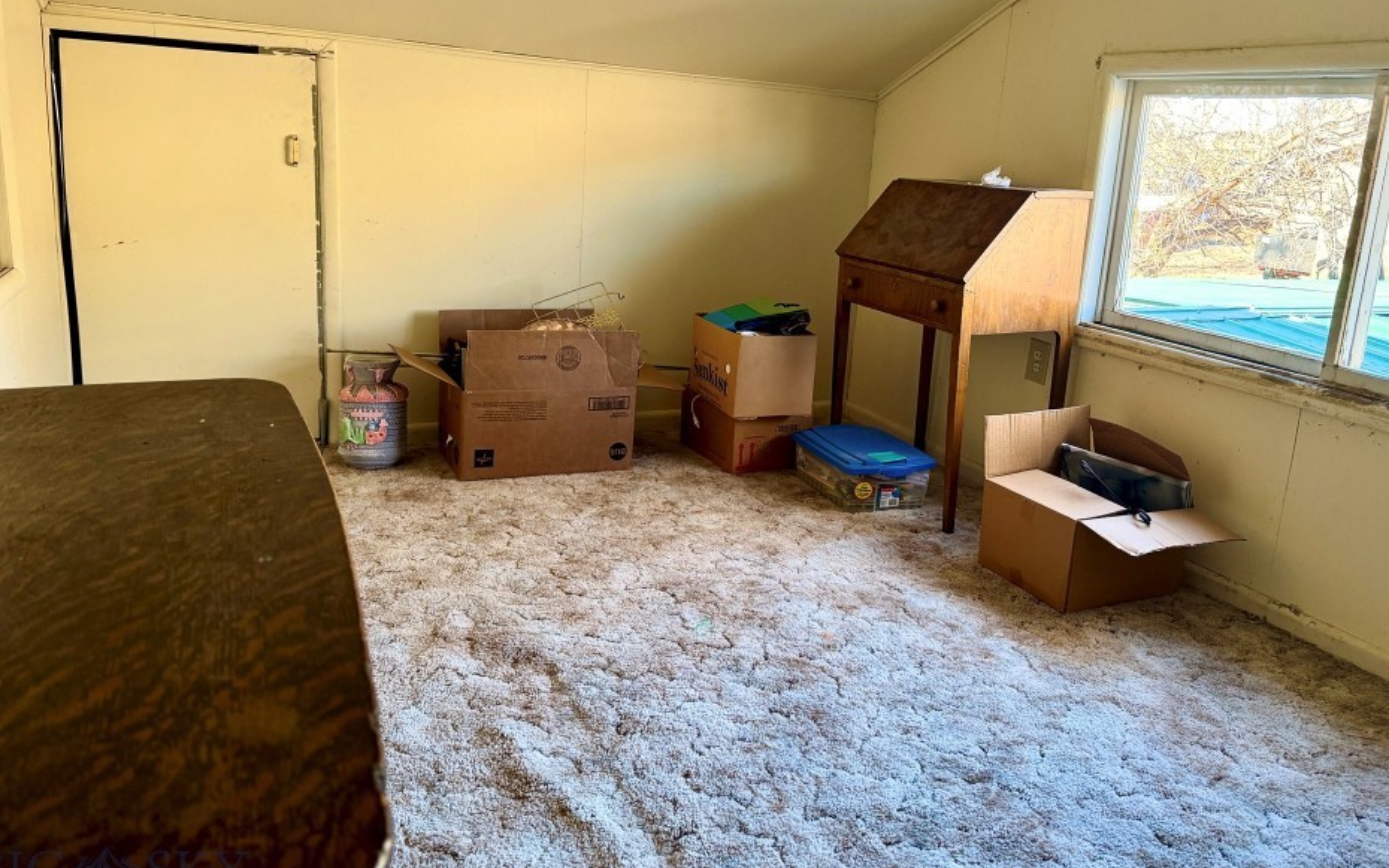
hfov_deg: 66.4
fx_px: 1060
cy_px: 362
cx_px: 723
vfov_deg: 44.4
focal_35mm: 28
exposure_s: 1/121
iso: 200
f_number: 1.78
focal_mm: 6.76
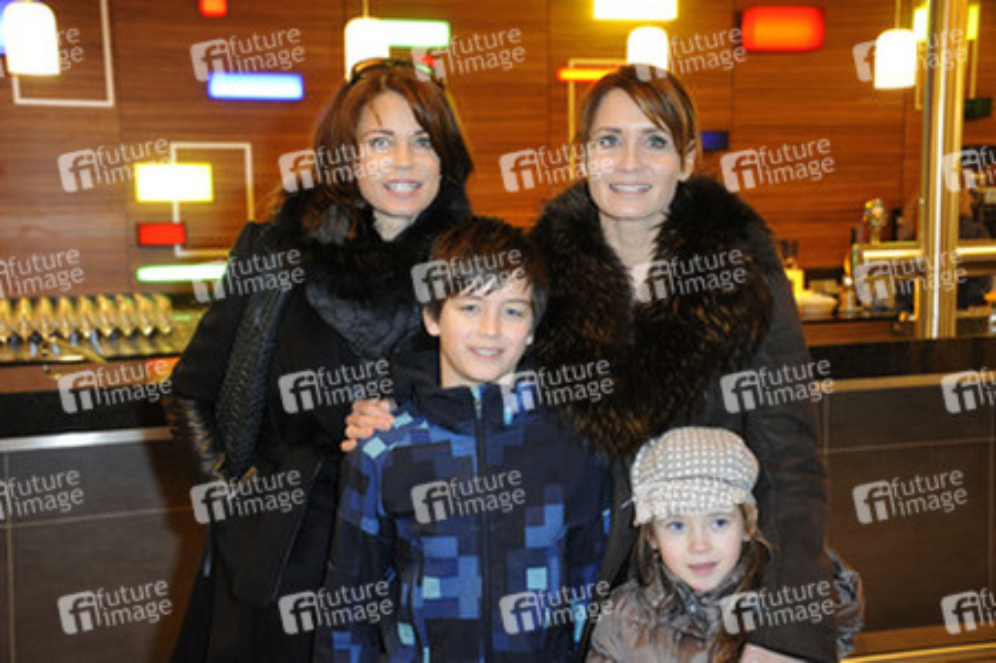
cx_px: 498
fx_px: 1327
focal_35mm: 48
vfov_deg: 28.0
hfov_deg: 41.1
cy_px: 332
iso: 2500
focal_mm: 48
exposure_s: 1/50
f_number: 5.6
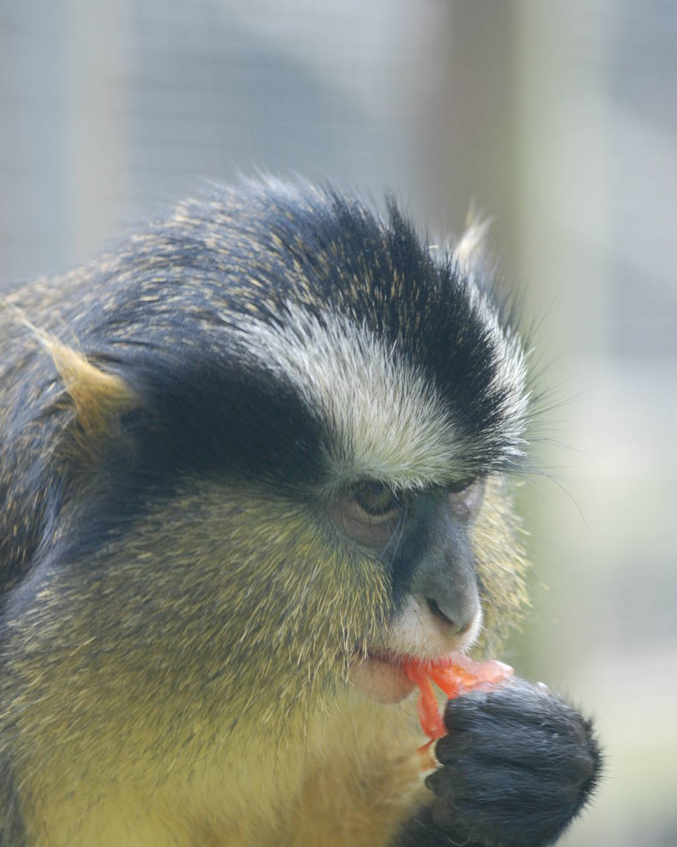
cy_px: 501
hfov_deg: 5.2
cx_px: 344
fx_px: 7488
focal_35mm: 299
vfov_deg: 6.5
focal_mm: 150
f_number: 4.5
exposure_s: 1/100
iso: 400
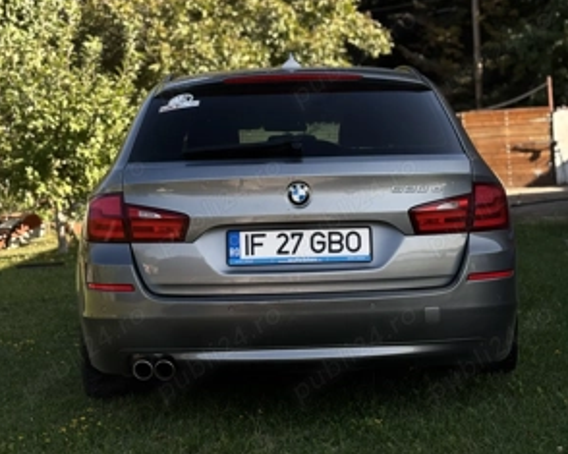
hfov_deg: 27.5
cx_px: 286
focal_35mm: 69
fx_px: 1160
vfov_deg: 22.2
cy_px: 238
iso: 32
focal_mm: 5.96
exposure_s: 1/1139
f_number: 1.6
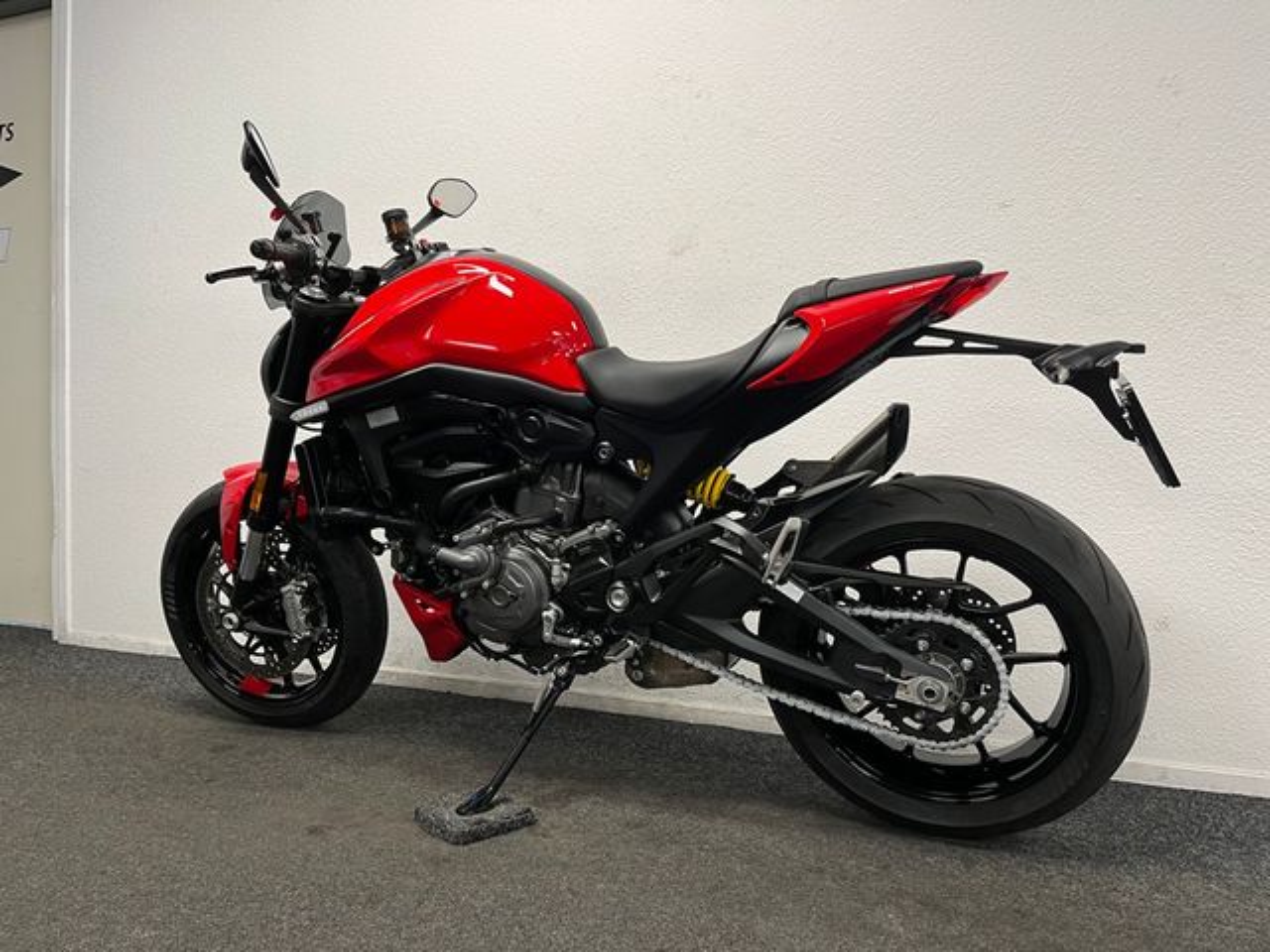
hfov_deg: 67.3
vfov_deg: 53.1
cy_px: 476
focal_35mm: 26
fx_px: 954
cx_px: 635
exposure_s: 1/50
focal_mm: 5.1
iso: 80
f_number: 1.6
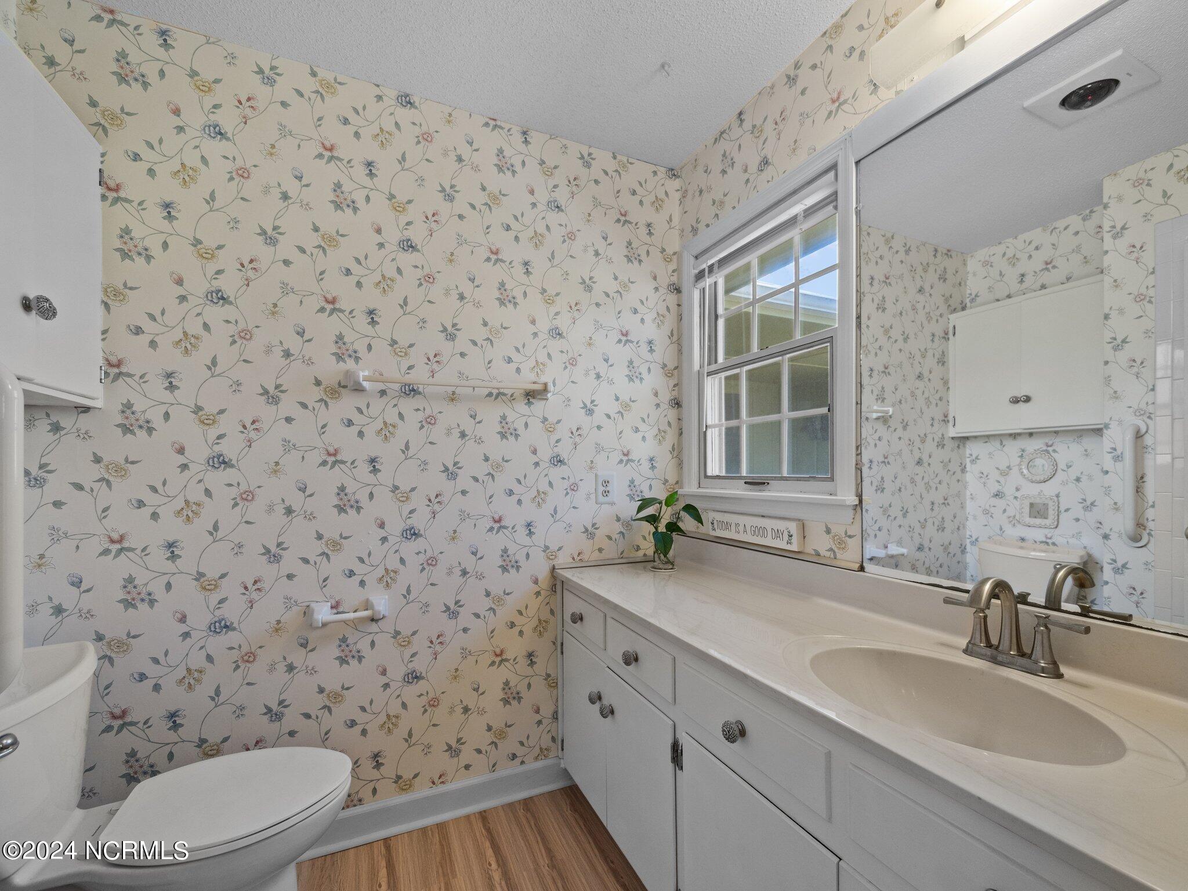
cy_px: 446
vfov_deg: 85.7
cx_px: 594
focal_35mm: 14
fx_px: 480
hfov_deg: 102.1
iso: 400
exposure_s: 1/40
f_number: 4
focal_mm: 7
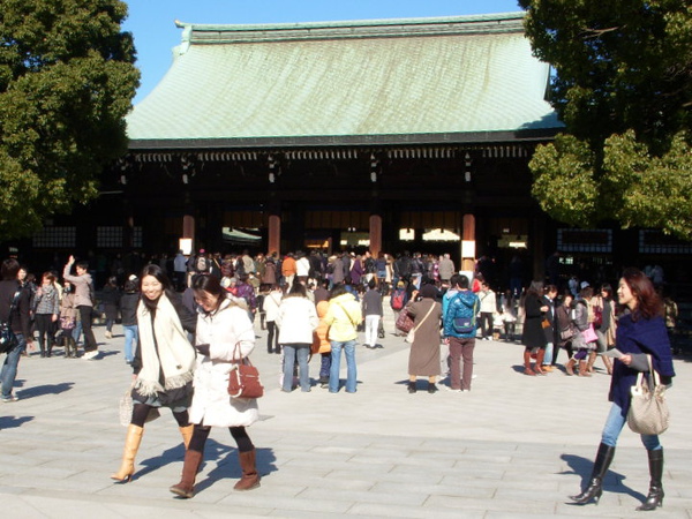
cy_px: 260
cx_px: 346
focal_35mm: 38
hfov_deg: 49.0
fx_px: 760
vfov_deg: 37.7
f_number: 6.6
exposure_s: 1/250
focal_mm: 6.3
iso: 100
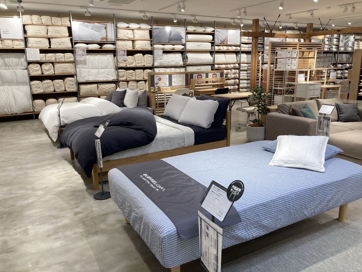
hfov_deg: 63.4
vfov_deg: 49.8
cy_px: 136
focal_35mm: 28
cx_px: 181
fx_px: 293
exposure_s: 1/100
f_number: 1.8
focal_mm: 3.99
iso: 80
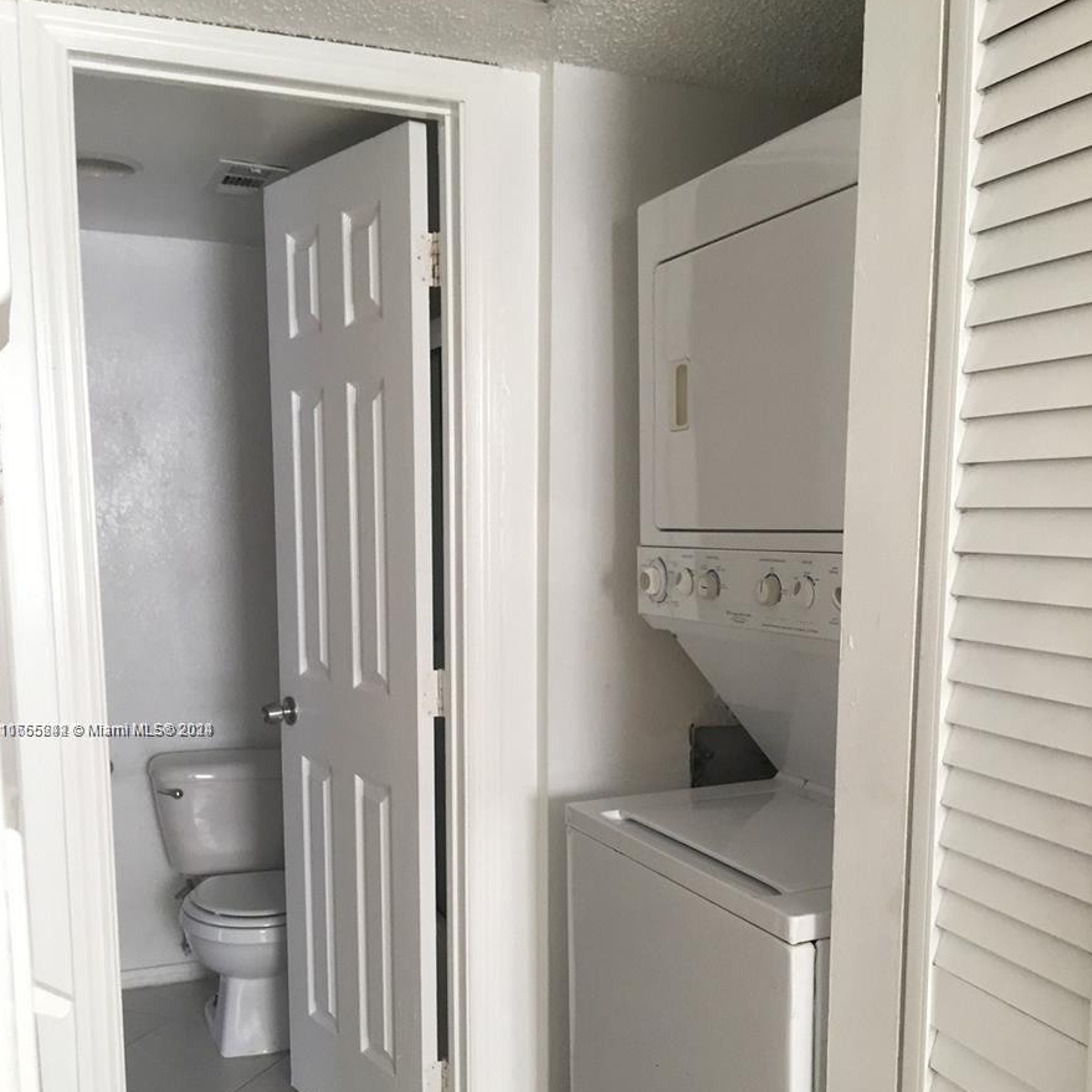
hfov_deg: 47.2
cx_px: 544
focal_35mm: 35
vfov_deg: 46.5
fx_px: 1249
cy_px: 730
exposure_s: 1/30
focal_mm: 4.15
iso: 40
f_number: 2.2
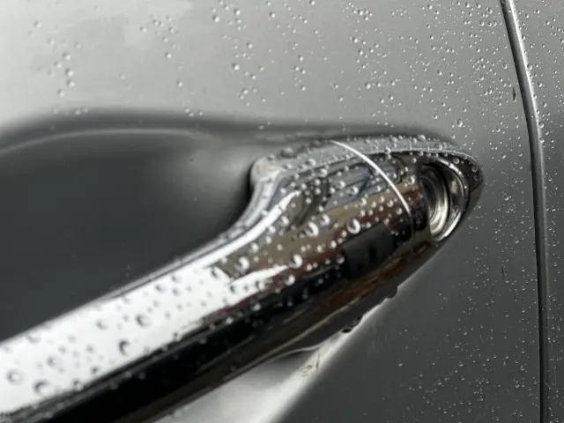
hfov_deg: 25.3
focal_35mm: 77
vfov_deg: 19.1
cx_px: 282
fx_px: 1255
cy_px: 212
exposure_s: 1/121
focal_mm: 9
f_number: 2.8
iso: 50
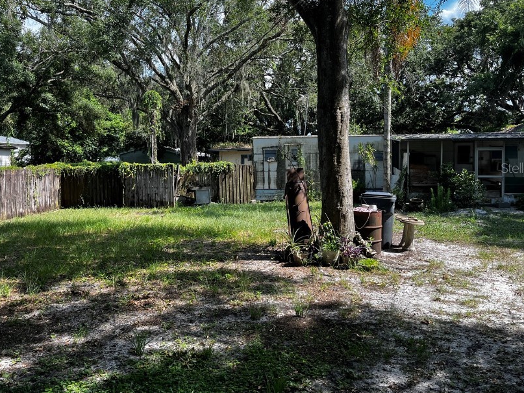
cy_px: 168
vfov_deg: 42.8
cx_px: 230
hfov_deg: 55.2
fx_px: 499
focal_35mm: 33
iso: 50
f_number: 1.6
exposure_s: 1/804
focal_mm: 5.1
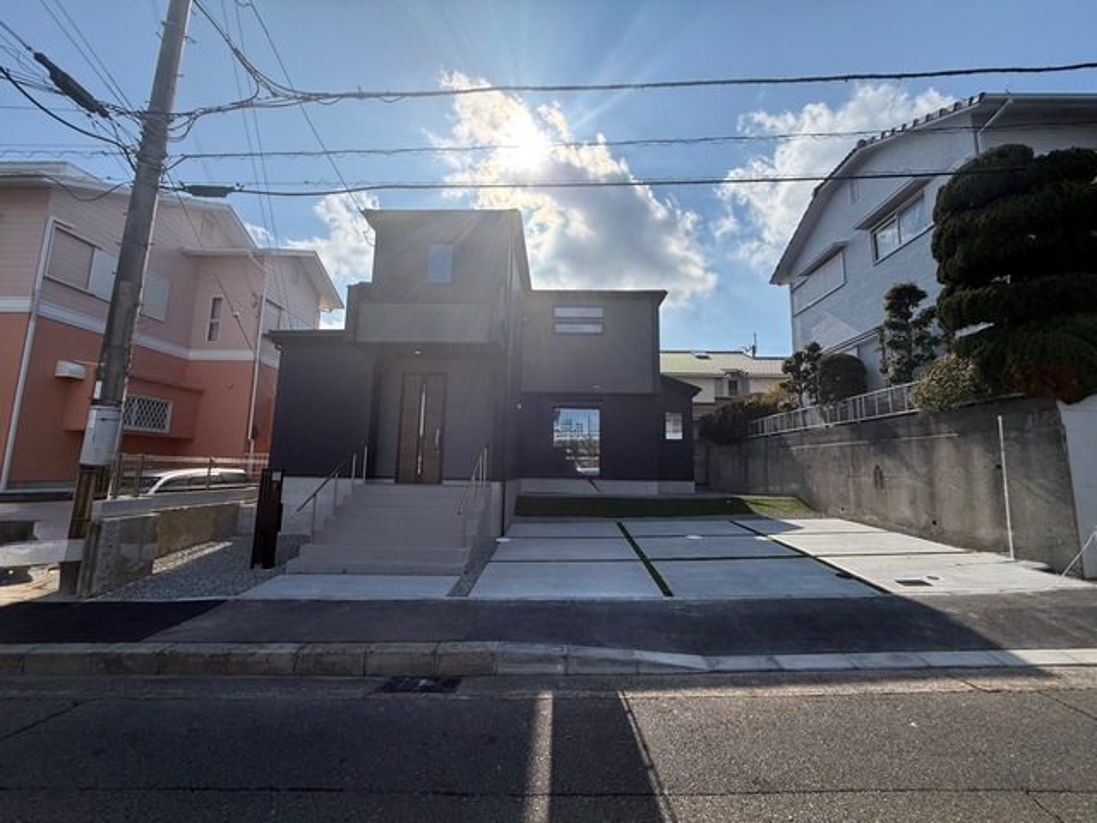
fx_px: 444
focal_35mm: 14
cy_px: 412
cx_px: 548
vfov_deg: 85.7
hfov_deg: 102.1
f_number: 2.2
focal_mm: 2.22
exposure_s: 1/3663
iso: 80
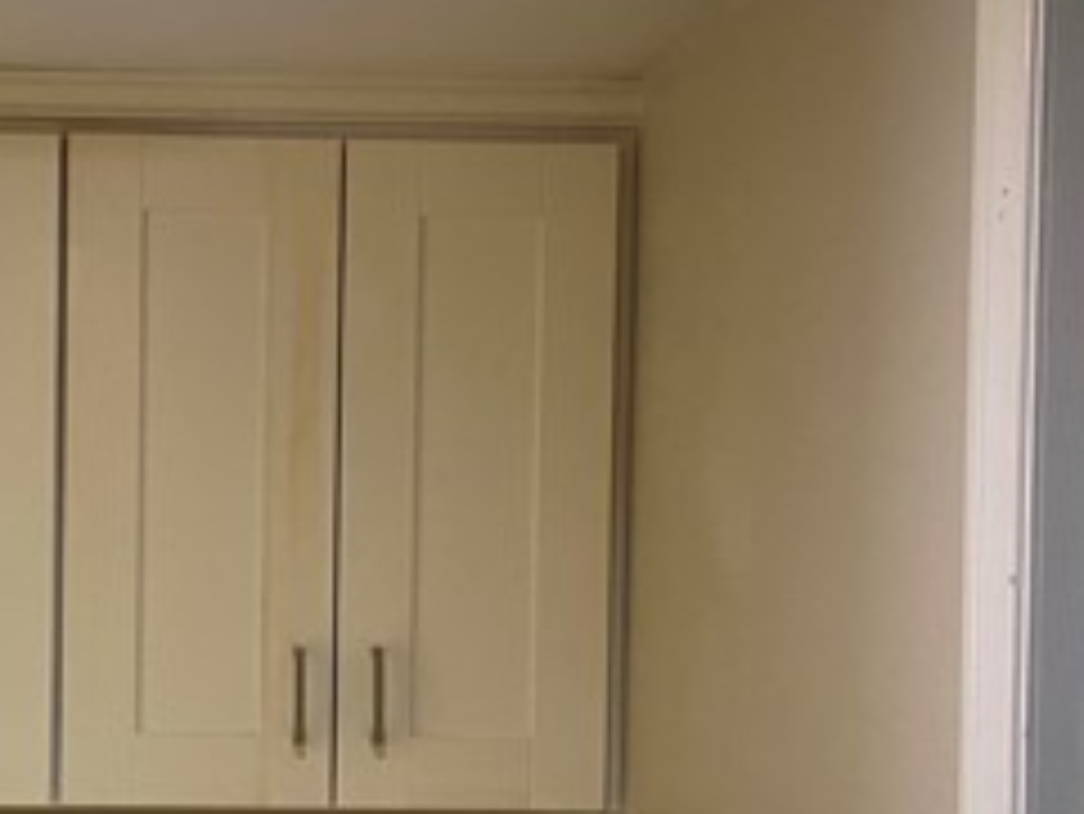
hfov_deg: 27.3
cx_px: 139
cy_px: 702
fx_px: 2162
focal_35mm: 69
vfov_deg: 21.0
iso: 125
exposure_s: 1/60
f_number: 1.8
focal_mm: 4.25
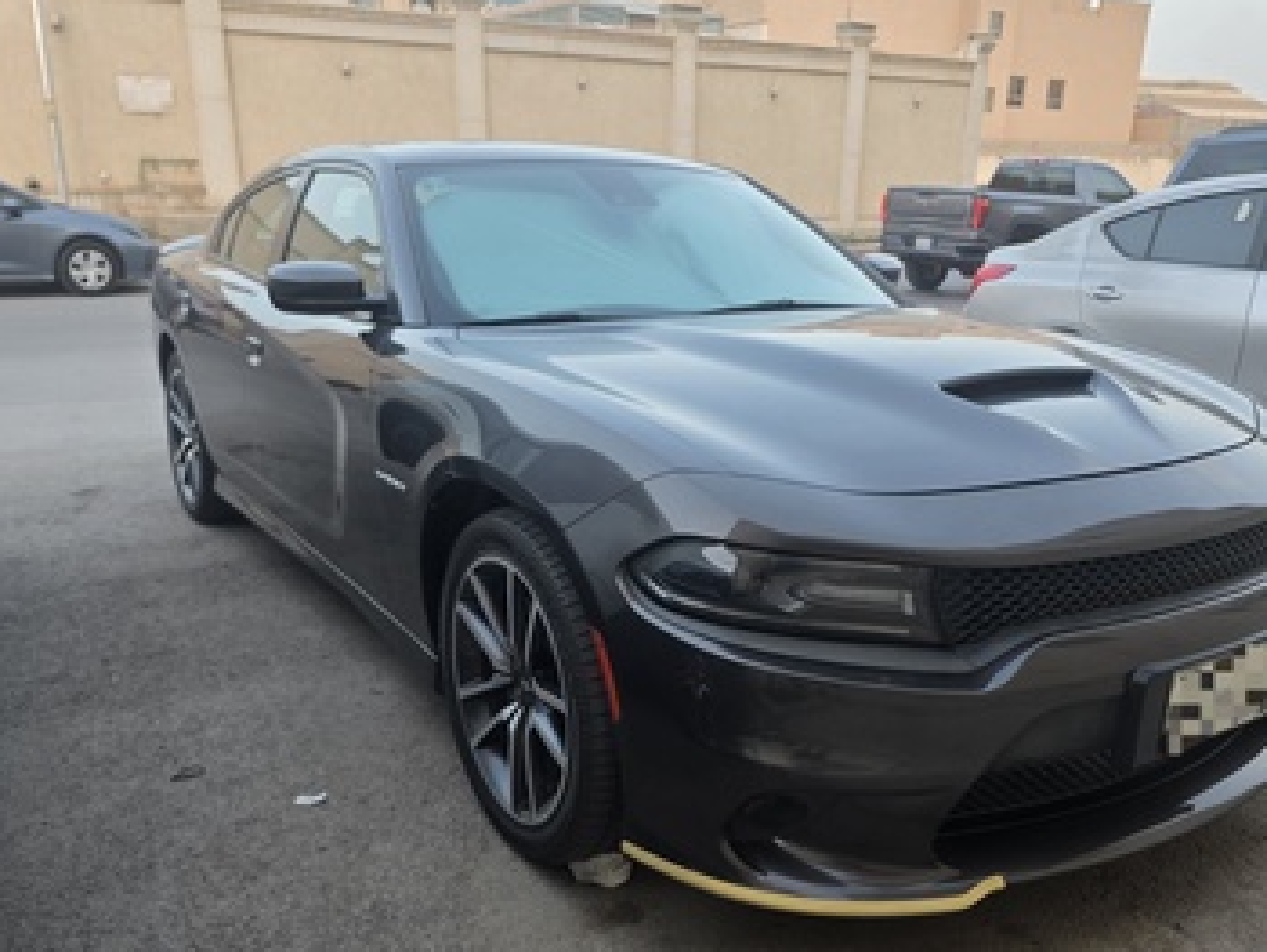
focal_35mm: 30
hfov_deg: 59.9
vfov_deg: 46.6
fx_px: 1099
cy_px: 559
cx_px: 650
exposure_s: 1/182
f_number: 1.7
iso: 100
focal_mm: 6.3
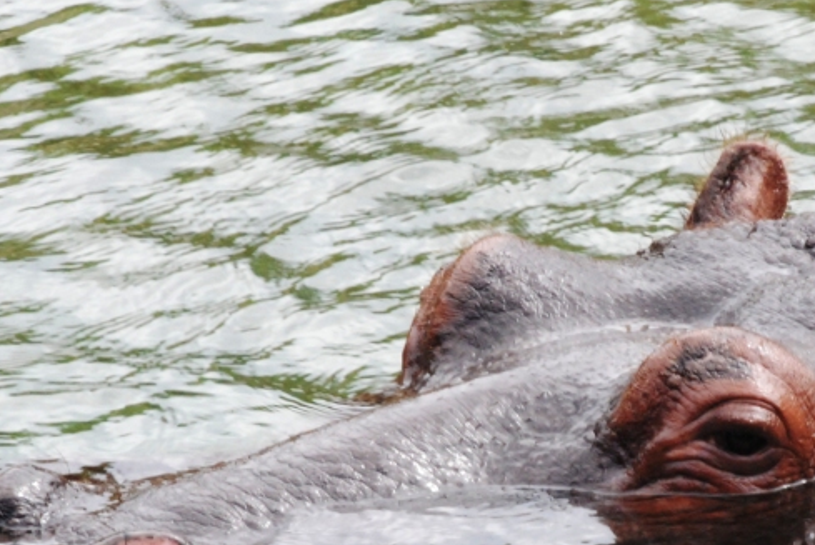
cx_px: 627
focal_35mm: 613
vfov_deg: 2.2
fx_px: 13891
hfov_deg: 3.4
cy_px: 391
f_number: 18
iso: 1600
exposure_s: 1/160
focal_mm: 195
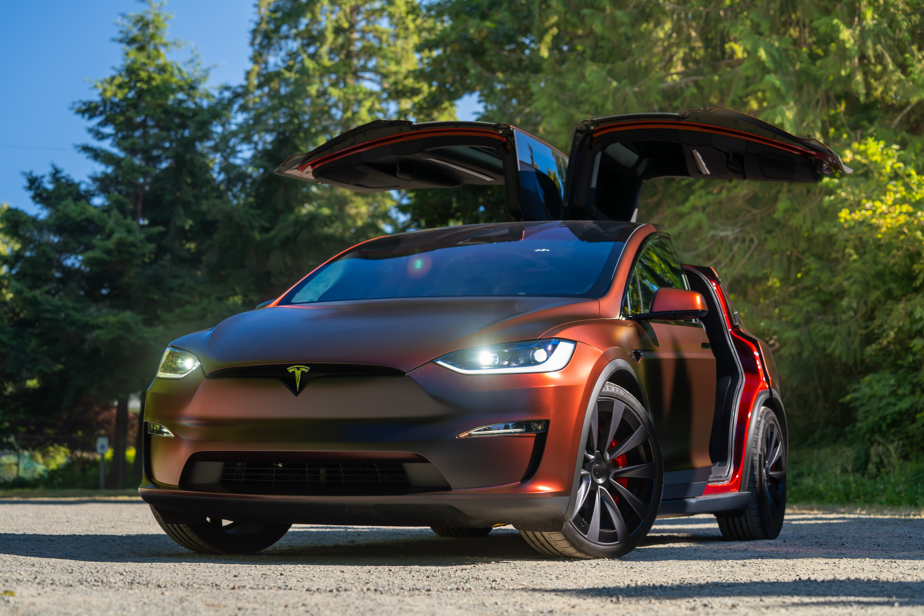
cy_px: 308
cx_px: 462
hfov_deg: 28.8
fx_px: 1797
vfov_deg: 19.5
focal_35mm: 70
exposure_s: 1/125
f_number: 4
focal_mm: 70
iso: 50
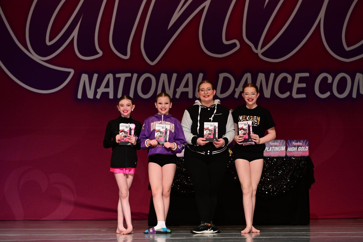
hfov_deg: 10.3
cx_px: 182
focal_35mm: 200
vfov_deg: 6.9
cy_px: 121
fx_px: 2017
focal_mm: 200
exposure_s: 1/320
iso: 3200
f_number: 5
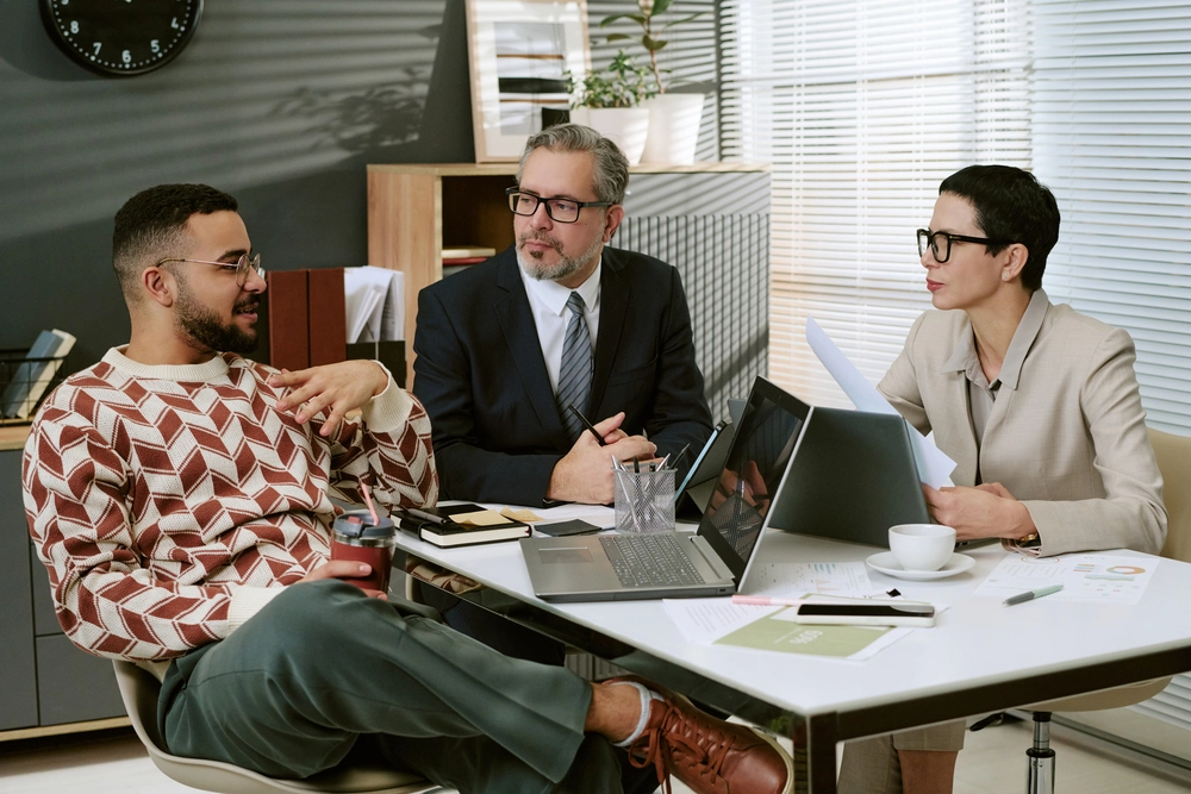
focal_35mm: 58
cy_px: 397
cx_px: 596
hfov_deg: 34.5
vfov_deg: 23.4
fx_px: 1919
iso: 1250
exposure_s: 1/160
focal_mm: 58
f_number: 3.5
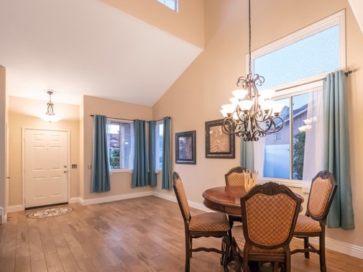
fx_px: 199
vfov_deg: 68.3
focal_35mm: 19
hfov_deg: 84.5
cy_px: 154
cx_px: 199
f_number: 8
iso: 2500
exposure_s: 1/20
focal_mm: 7
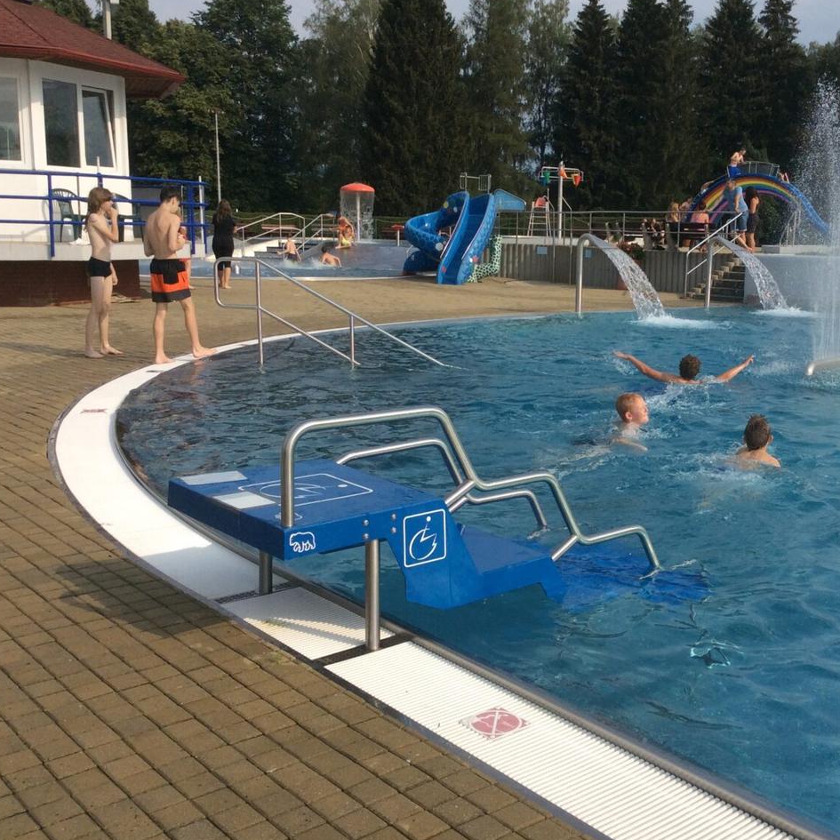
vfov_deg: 41.9
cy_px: 421
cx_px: 544
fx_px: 1098
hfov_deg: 41.4
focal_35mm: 40
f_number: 2.4
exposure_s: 1/2045
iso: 32
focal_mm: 3.3
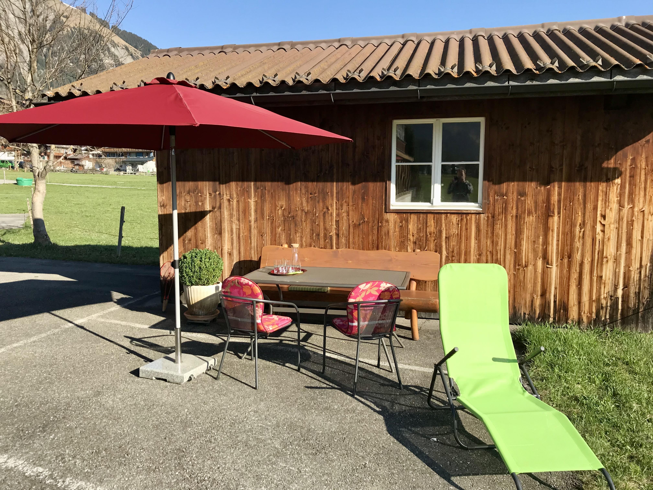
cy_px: 245
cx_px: 326
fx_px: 528
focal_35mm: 28
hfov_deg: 63.4
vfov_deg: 49.7
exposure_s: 1/1168
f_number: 1.8
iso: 20
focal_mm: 3.99
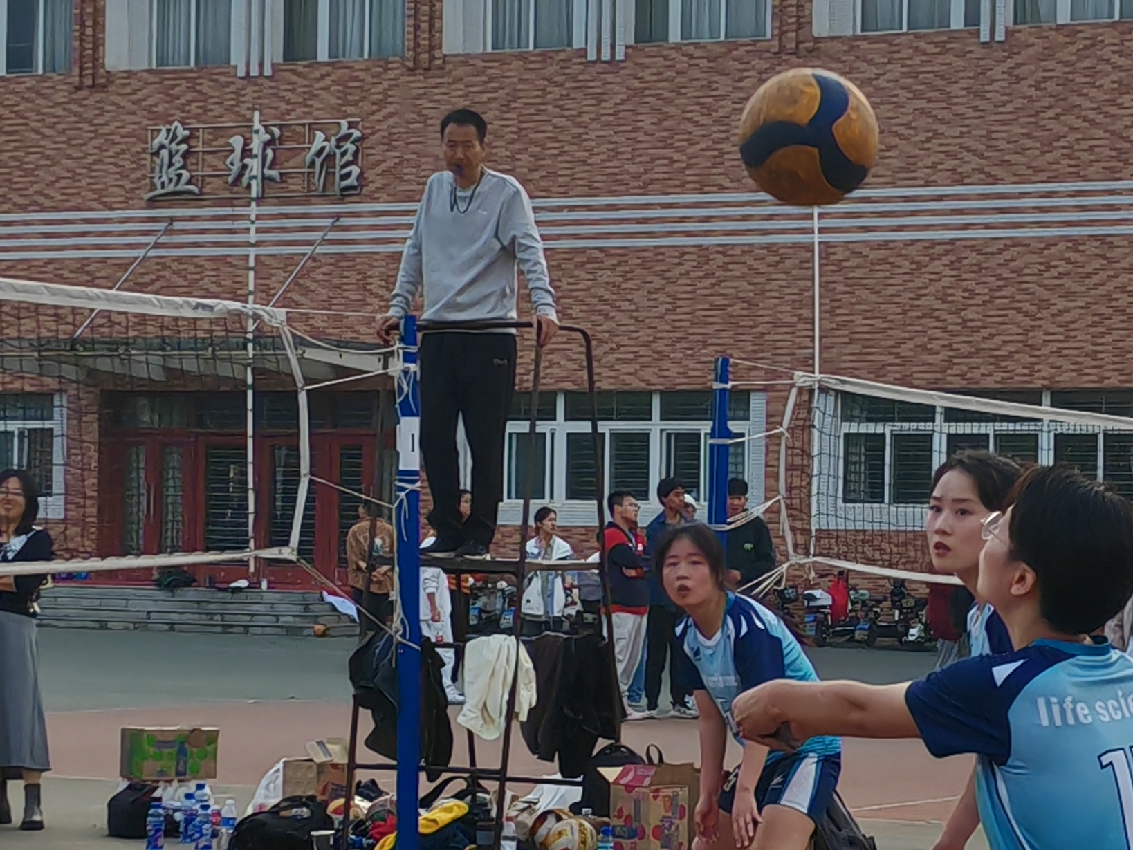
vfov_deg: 13.5
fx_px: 3601
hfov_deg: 17.8
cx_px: 834
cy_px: 521
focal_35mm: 110
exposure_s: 1/950
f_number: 1.9
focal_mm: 5.52
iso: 50
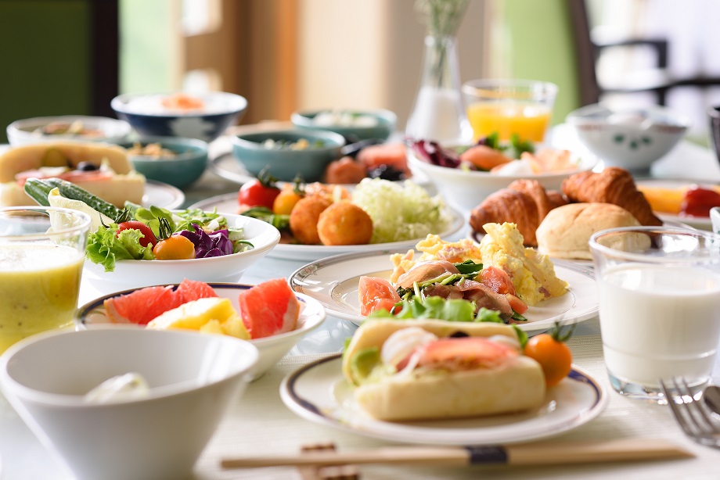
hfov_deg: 23.9
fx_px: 1700
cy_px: 240
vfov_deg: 16.1
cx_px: 360
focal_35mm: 85
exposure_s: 1/15
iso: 125
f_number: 4.5
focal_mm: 85
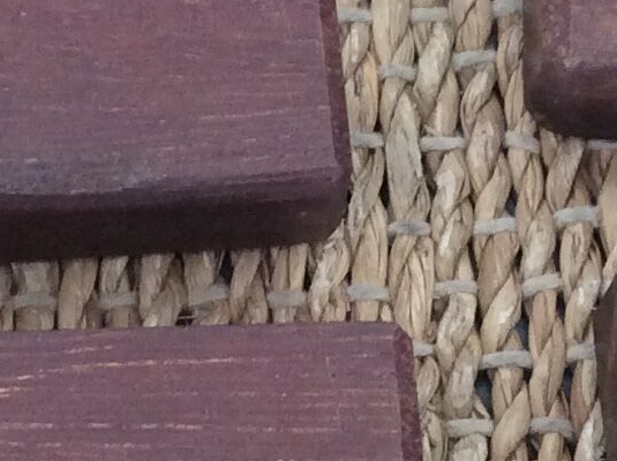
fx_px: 2760
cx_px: 396
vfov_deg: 9.6
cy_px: 239
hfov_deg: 12.7
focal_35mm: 155
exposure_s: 1/25
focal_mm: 3.3
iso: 125
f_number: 2.4
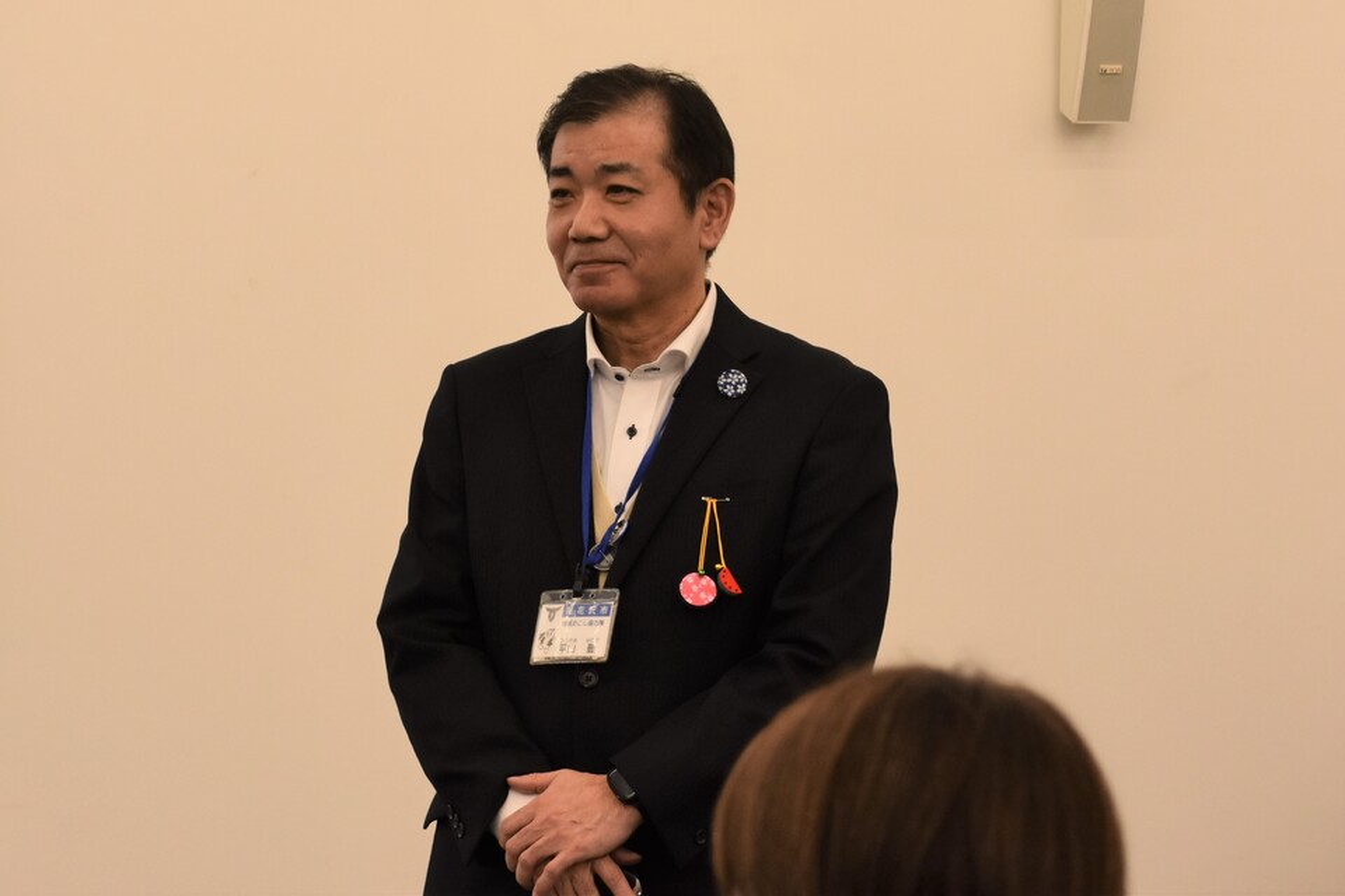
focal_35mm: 128
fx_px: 4763
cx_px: 672
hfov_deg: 16.1
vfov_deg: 10.8
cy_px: 448
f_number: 7.1
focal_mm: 85
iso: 800
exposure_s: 1/200
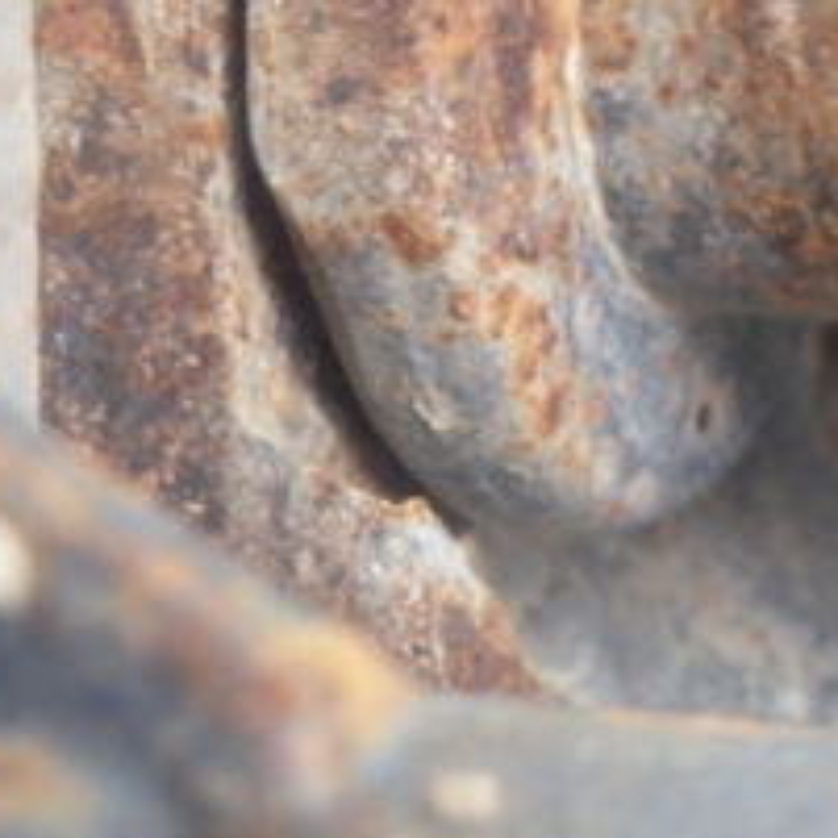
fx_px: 5423
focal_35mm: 198
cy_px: 117
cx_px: 942
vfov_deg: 8.8
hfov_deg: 8.8
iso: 640
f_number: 5
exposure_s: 1/80
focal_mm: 16.7
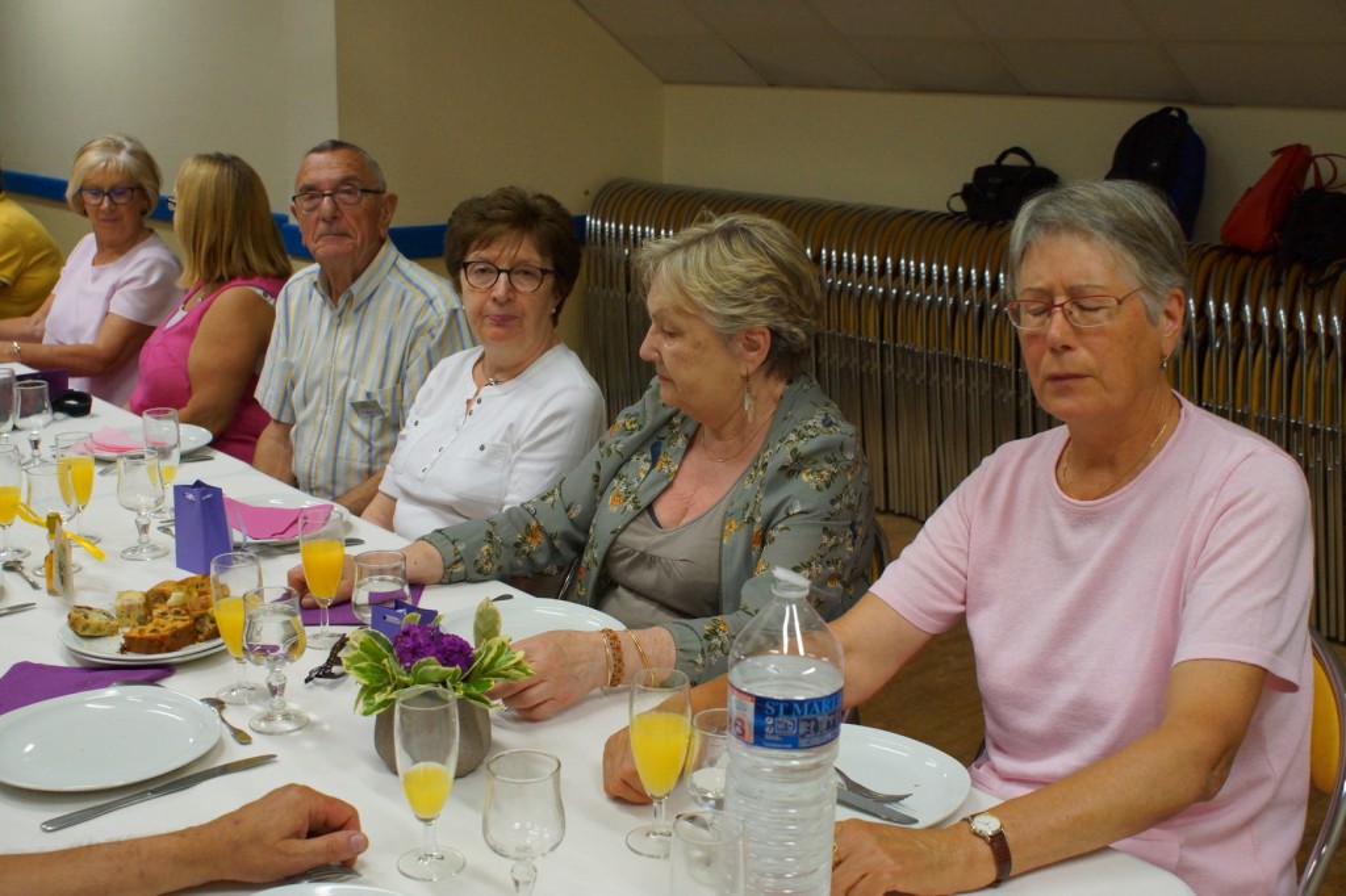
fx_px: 1570
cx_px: 673
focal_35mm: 42
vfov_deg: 31.9
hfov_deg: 46.4
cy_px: 448
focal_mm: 28
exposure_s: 1/100
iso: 1600
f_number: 4.5
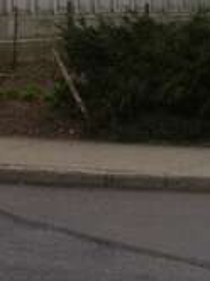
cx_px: 425
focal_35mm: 169
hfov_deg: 8.3
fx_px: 1371
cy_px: 215
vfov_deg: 11.7
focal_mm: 3.85
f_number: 2.8
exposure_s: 1/251
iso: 80
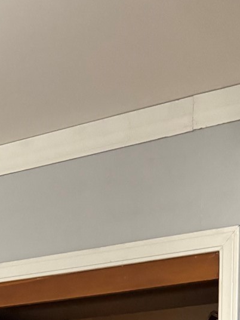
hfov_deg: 17.1
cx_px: 87
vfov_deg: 18.4
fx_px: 795
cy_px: 558
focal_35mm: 86
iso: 1000
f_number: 1.78
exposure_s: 1/40
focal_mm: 6.76
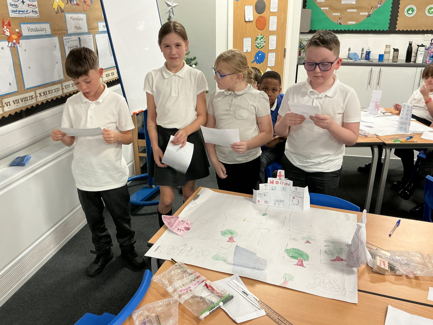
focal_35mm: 29
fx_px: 363
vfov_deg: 48.2
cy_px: 162
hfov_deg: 61.7
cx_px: 216
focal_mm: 3
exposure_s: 1/60
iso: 100
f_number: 1.8
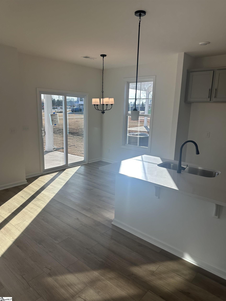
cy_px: 150
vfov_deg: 71.6
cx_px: 113
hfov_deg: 56.8
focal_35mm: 24
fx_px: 209
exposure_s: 1/1256
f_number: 1.78
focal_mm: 6.86
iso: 80
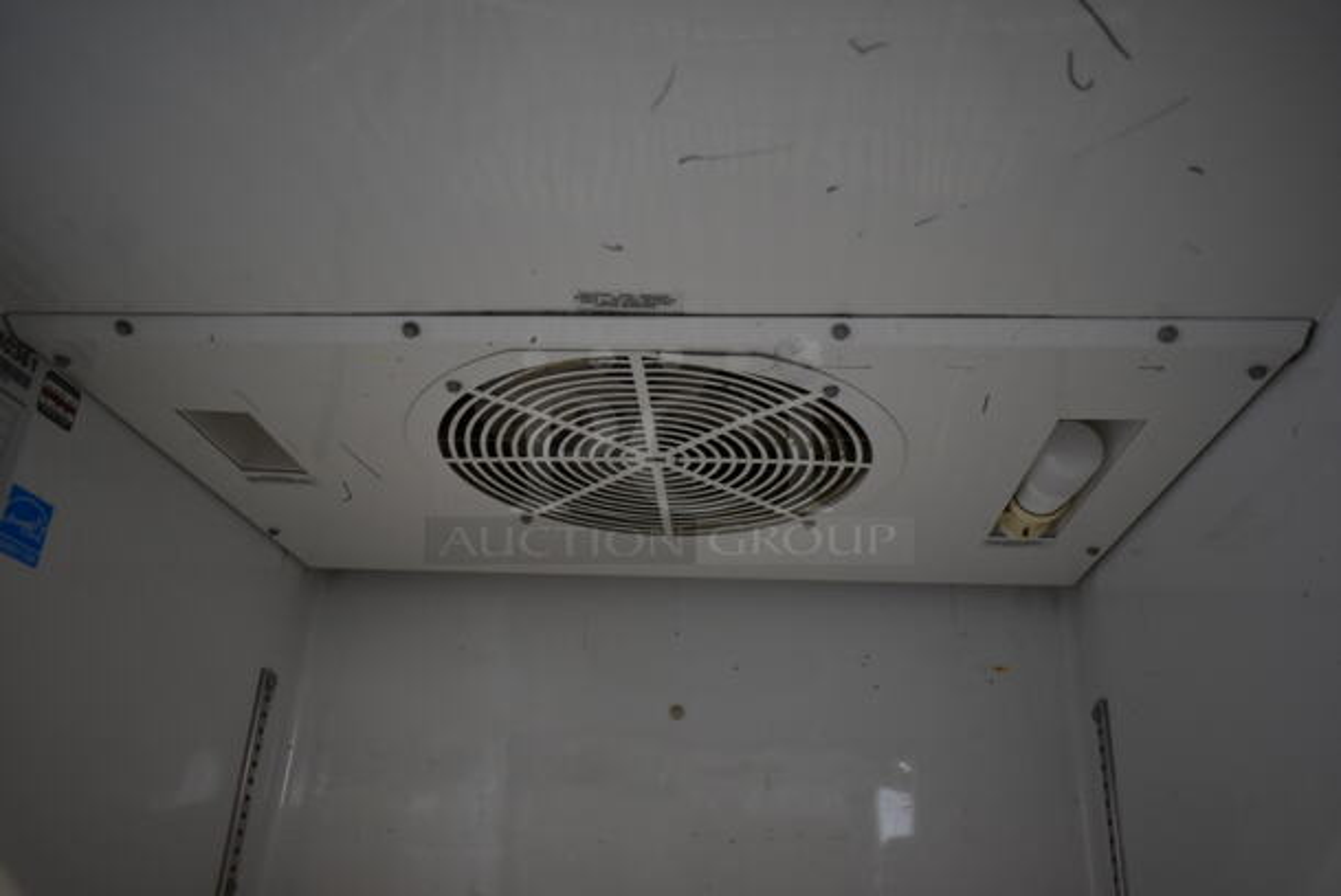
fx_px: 1007
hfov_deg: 67.3
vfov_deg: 48.0
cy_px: 448
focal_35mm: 27
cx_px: 670
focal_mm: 18
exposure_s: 1/30
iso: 800
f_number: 3.5
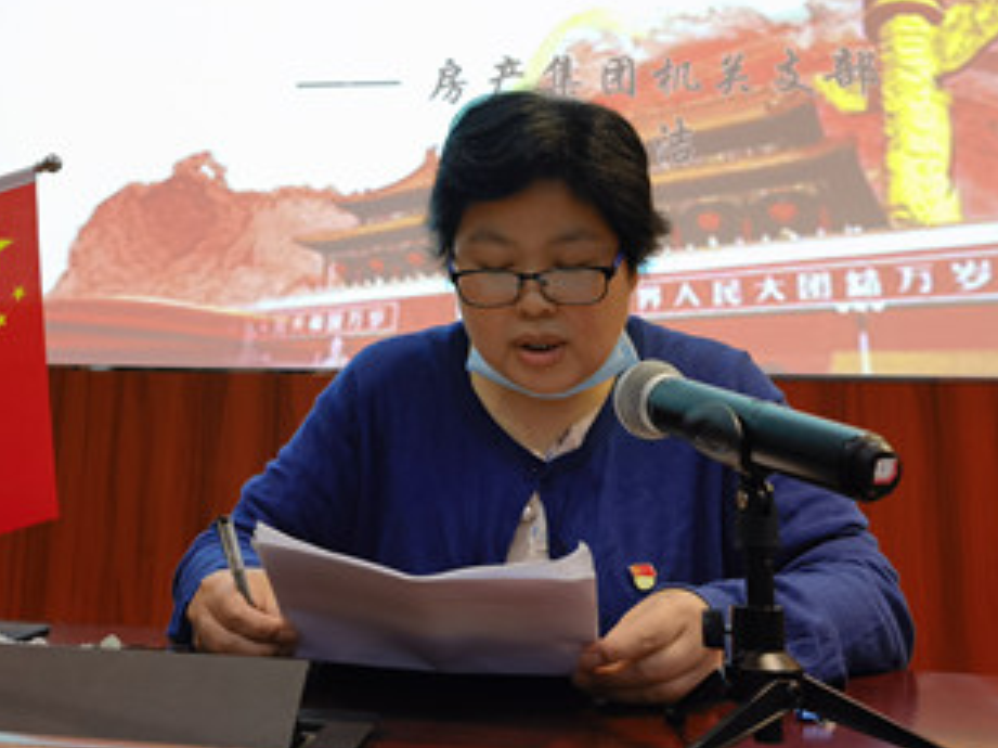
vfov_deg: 32.0
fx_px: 1268
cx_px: 390
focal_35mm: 44
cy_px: 148
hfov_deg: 42.7
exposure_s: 1/60
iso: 100
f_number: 1.9
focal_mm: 6.67
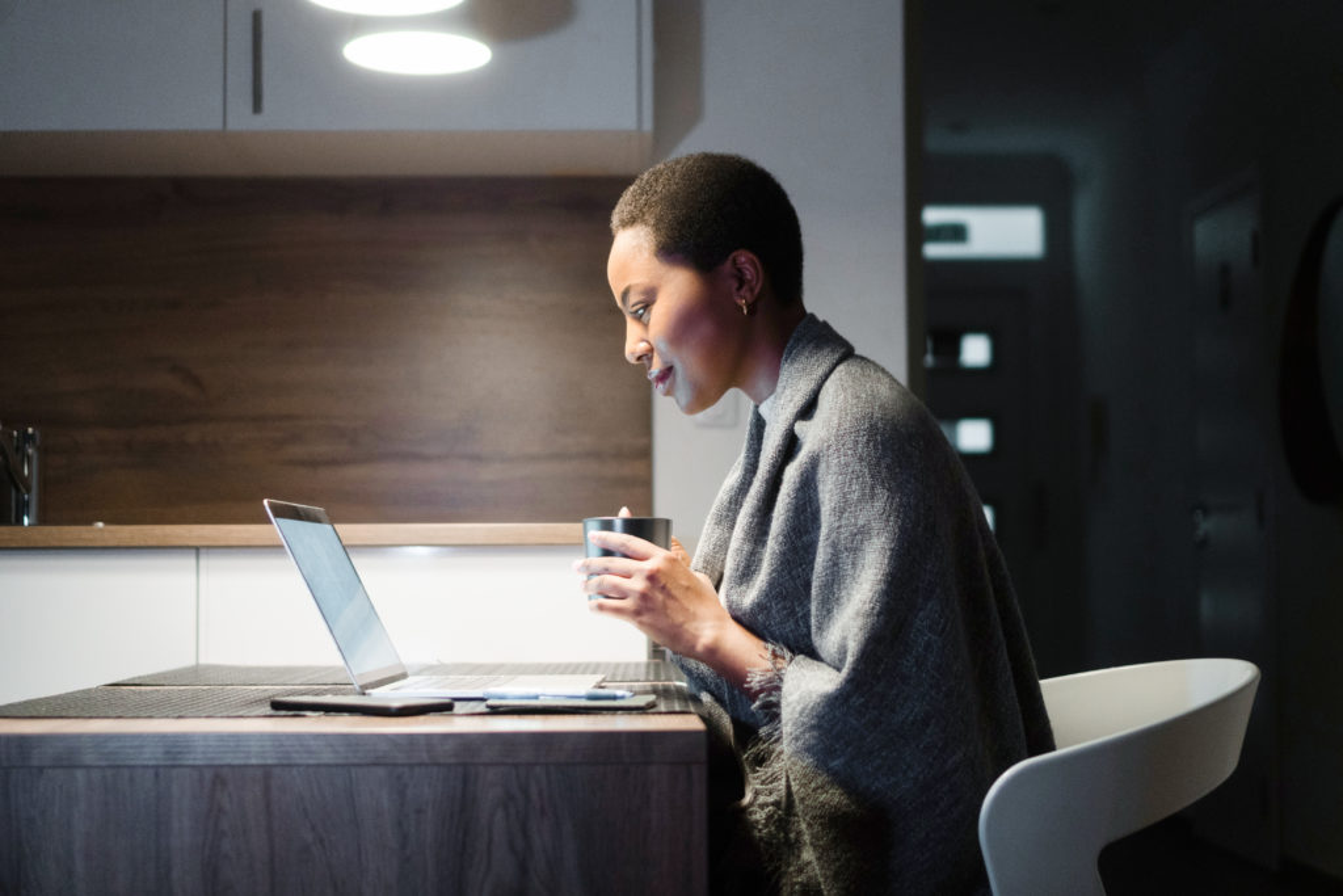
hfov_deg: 37.8
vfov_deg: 25.8
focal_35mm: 52
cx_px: 672
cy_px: 448
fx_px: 1959
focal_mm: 35
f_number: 1.8
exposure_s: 1/100
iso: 1000
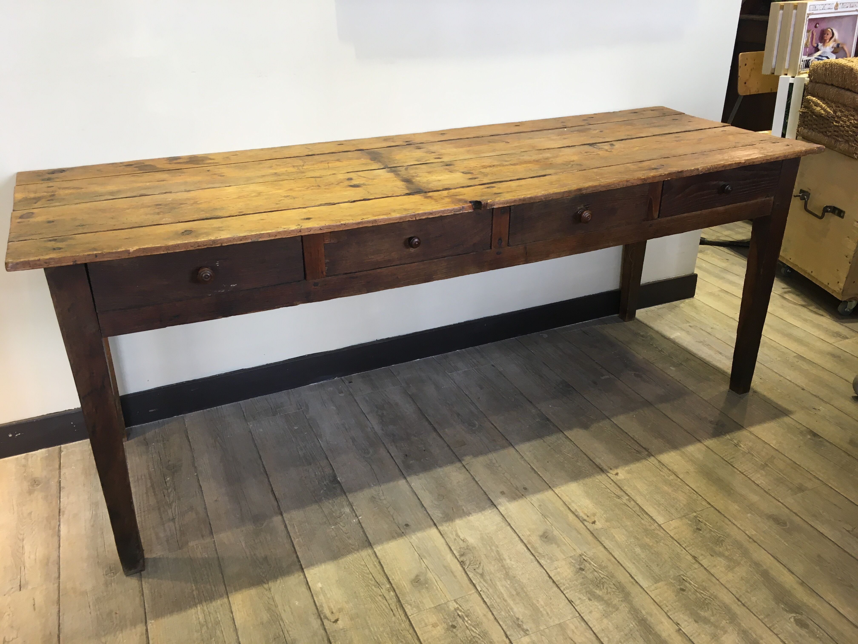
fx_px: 719
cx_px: 429
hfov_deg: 61.7
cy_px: 322
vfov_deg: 48.2
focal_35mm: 29
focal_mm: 4.15
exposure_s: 1/33
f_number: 2.2
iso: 64
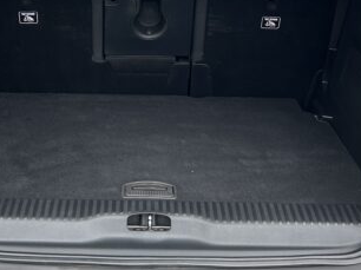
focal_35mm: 68
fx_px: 709
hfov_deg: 28.5
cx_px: 149
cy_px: 7
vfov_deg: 20.9
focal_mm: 5.7
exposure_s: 1/121
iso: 50
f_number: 1.5
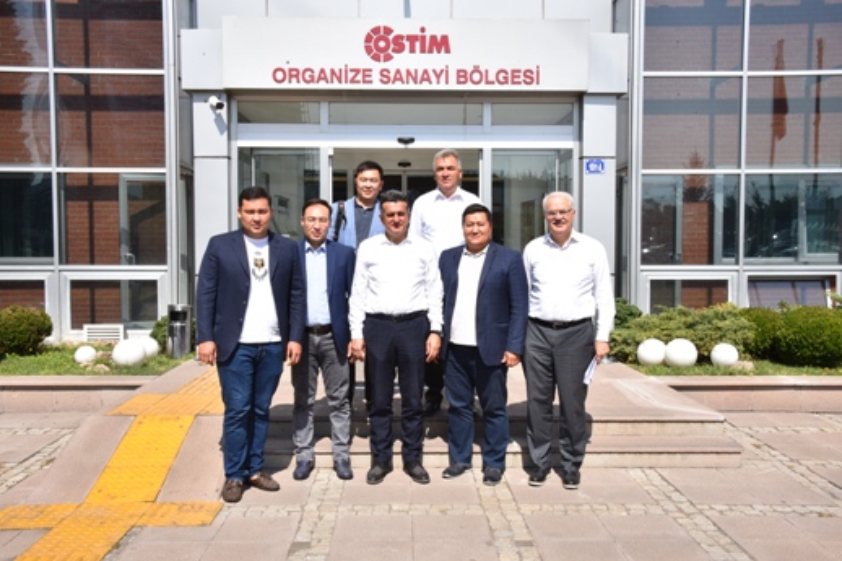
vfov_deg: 36.8
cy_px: 280
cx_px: 421
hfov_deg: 53.1
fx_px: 842
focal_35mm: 36
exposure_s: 1/200
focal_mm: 36
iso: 1000
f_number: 25
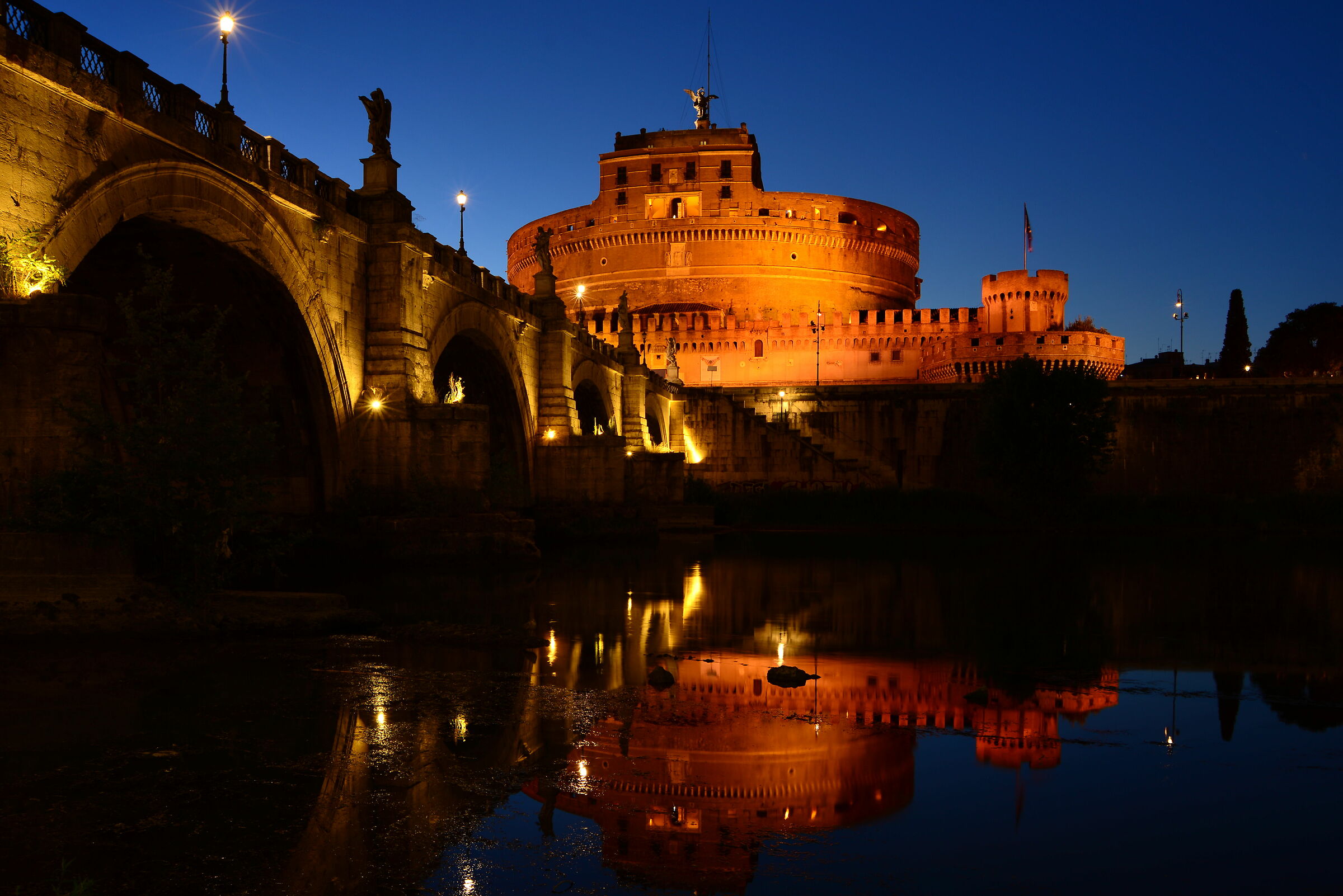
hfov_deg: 65.5
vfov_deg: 46.4
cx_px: 672
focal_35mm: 28
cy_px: 448
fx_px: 1045
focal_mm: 28
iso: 100
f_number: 9
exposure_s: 3
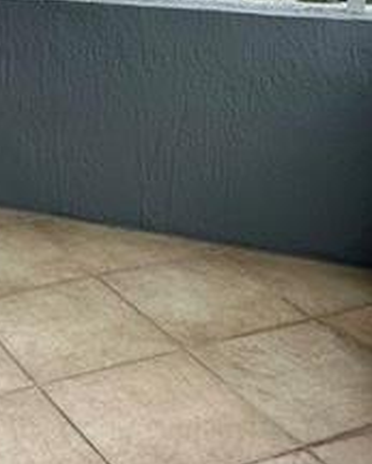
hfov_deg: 18.8
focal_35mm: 76
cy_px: -129
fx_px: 1045
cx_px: -99
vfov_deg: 22.6
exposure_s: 1/1416
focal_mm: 2.22
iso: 40
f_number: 2.2
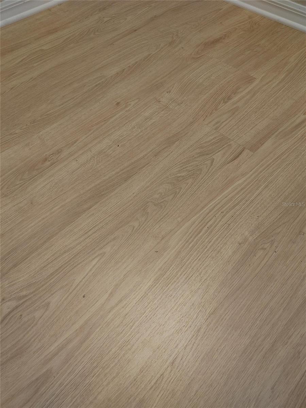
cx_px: 153
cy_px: 204
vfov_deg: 67.3
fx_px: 306
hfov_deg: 53.1
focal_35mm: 26
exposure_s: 1/24
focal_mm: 5.58
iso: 250
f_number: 1.8
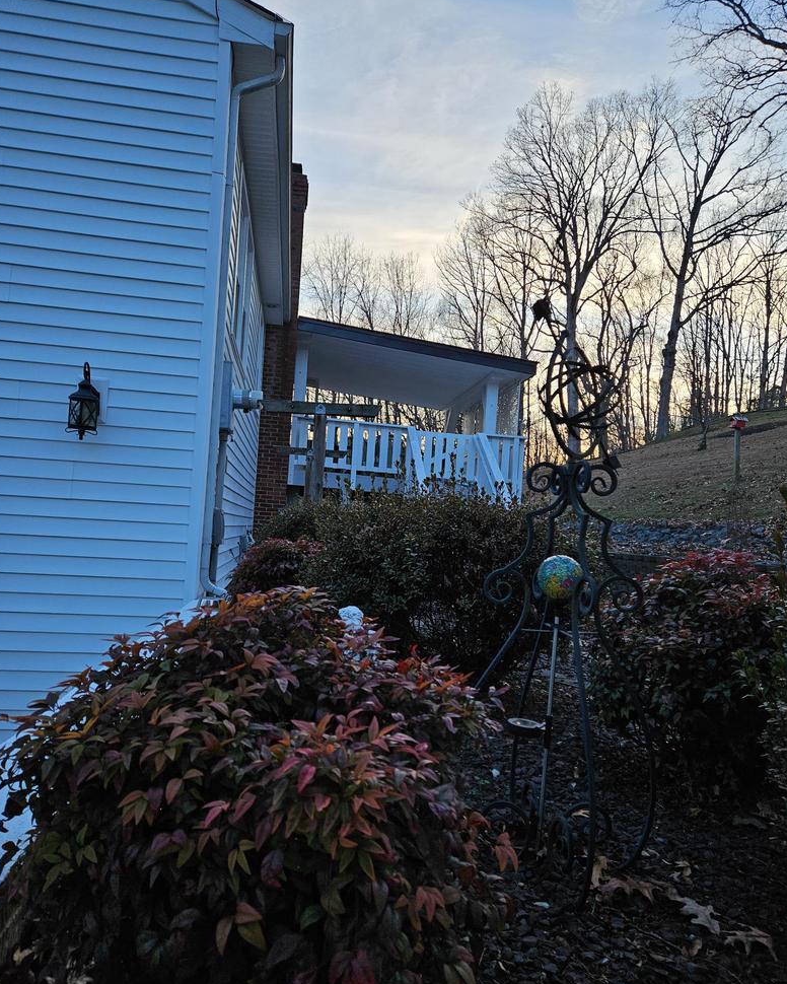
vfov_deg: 68.0
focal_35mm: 25
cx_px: 396
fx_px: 728
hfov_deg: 56.8
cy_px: 520
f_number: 1.8
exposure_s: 1/207
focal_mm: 5.4
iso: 64
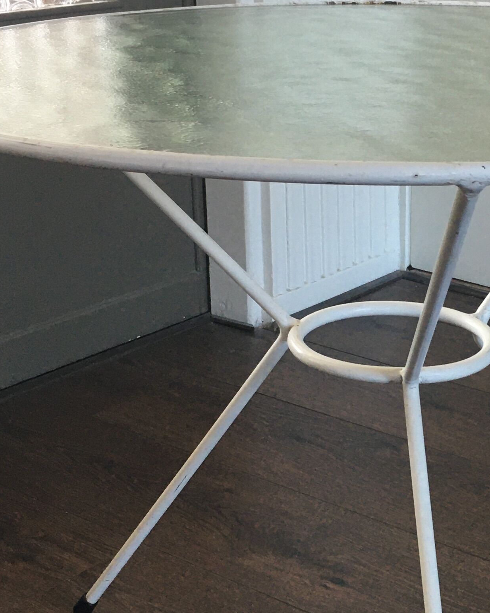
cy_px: 328
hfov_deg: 20.3
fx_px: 1341
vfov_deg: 25.7
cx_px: 432
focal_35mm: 74
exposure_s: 1/33
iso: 50
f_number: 2.2
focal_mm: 4.15
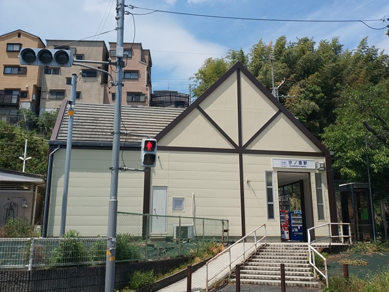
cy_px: 146
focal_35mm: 32
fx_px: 360
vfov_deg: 44.2
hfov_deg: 56.8
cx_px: 194
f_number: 2
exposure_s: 1/1739
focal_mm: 4.5
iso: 101
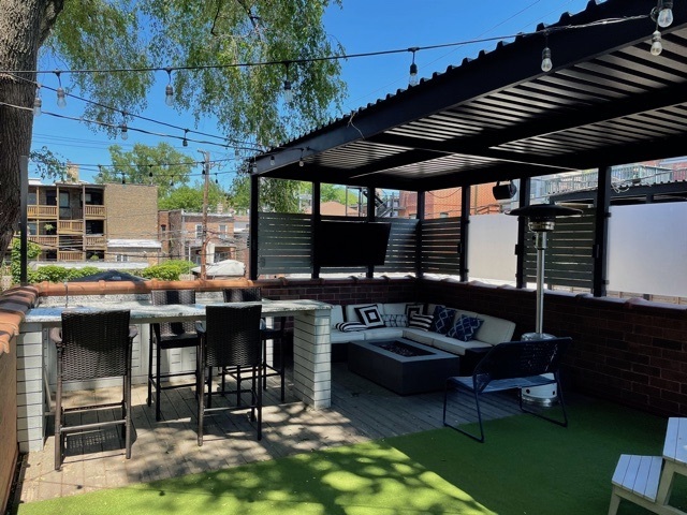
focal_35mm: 26
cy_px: 258
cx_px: 344
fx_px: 516
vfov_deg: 53.1
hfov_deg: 67.3
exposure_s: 1/716
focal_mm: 4.2
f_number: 1.6
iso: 32
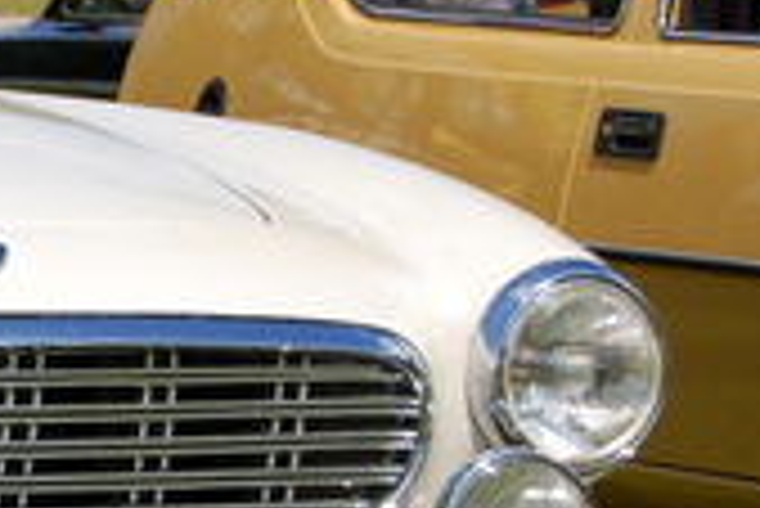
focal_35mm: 312
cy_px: 315
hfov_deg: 6.5
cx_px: -576
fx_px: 6590
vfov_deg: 4.4
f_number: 5.6
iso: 800
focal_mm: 55
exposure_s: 1/4000
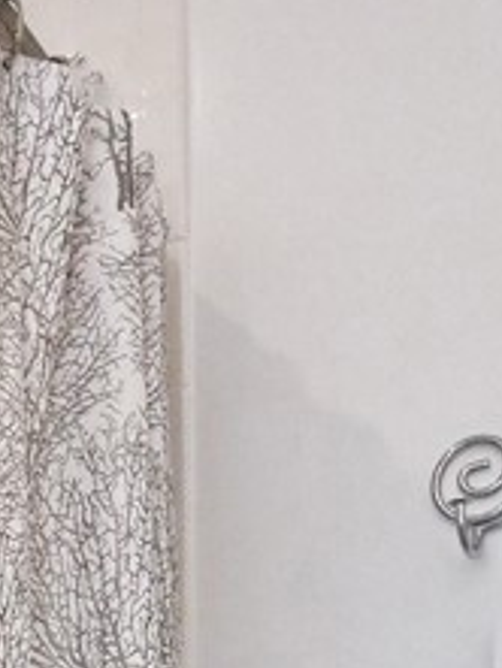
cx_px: -198
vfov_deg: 20.9
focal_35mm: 74
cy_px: 1090
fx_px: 1429
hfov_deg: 18.2
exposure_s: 1/250
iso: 1600
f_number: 8
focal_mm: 8
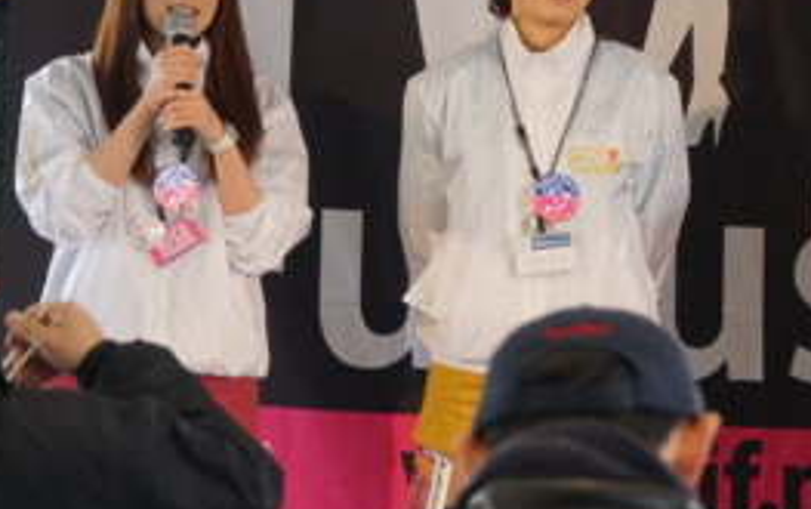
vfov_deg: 3.4
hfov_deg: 5.4
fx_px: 8496
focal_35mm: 384
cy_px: -184
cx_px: 1015
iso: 500
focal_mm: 83
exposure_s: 1/160
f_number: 5.6
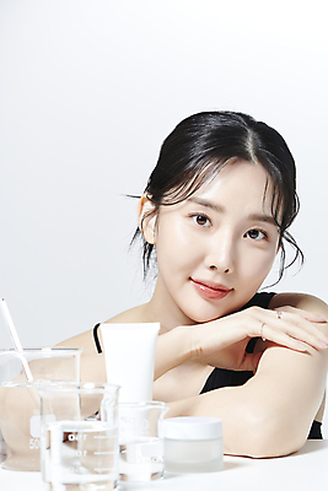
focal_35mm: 105
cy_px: 246
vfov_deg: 19.4
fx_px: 1434
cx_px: 164
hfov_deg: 13.1
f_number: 13
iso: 64
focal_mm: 105
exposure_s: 1/125
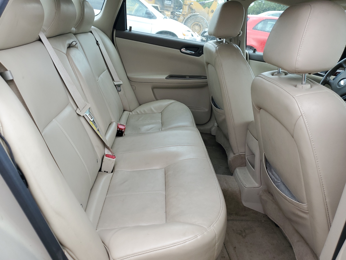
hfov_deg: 67.3
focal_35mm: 26
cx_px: 173
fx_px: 260
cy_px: 130
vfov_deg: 53.1
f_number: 1.5
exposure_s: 1/385
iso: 50
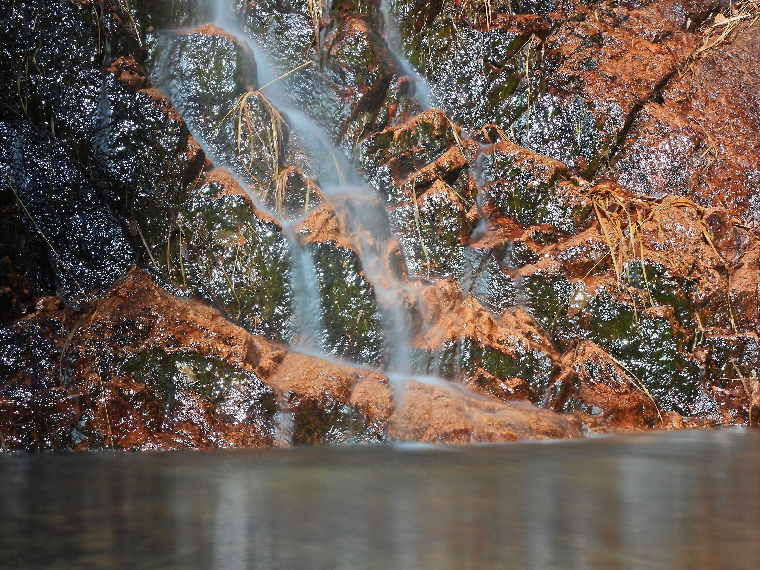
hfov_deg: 20.7
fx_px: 2086
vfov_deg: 15.6
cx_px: 380
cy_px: 285
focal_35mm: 95
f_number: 8
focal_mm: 17
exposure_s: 5
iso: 100
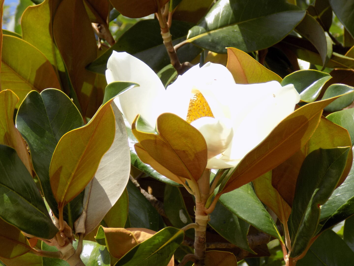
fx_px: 2219
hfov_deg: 9.1
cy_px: 133
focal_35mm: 217
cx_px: 177
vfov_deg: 6.8
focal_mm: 38.6
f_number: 5.5
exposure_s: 1/200
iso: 80
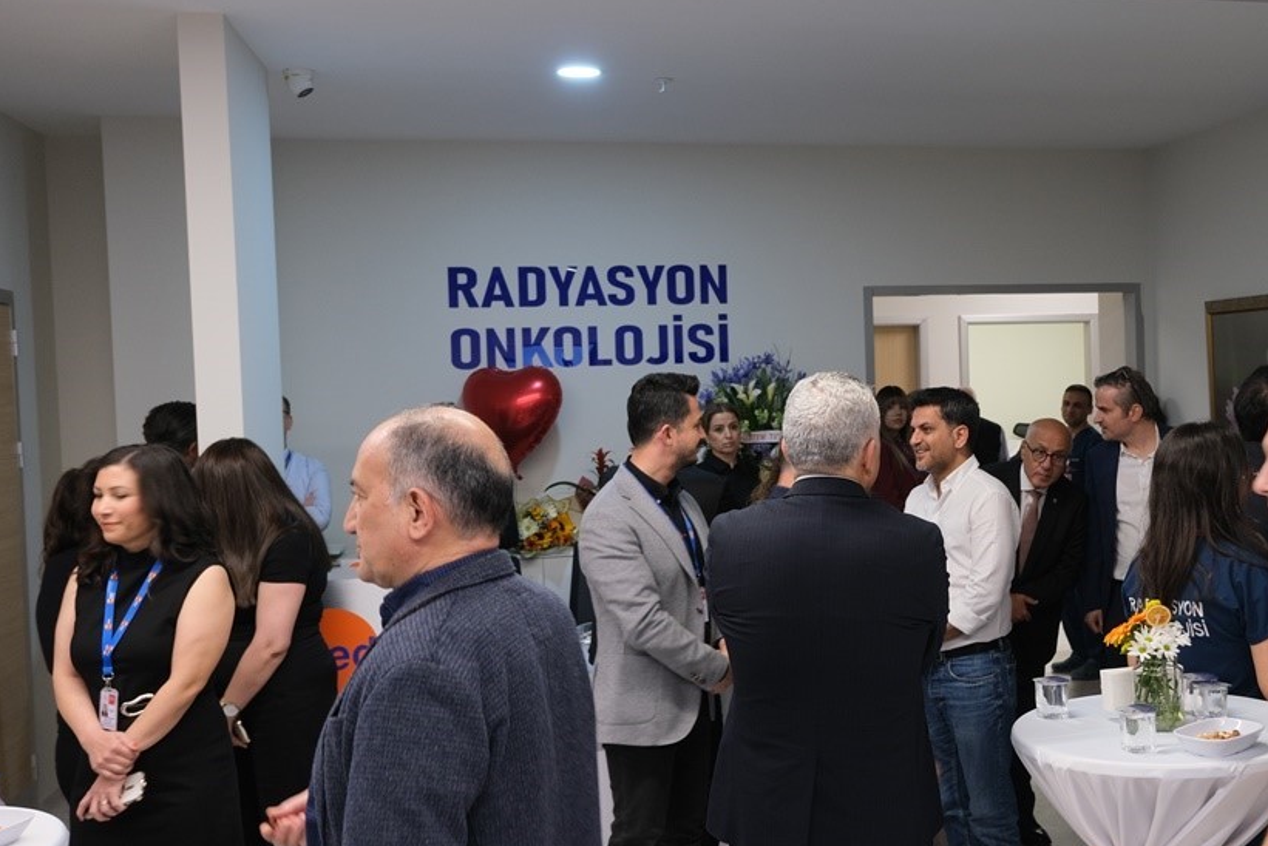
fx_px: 1339
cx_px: 865
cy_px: 416
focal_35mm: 38
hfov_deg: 49.6
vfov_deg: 35.1
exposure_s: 1/38
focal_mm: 16
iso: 640
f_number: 4
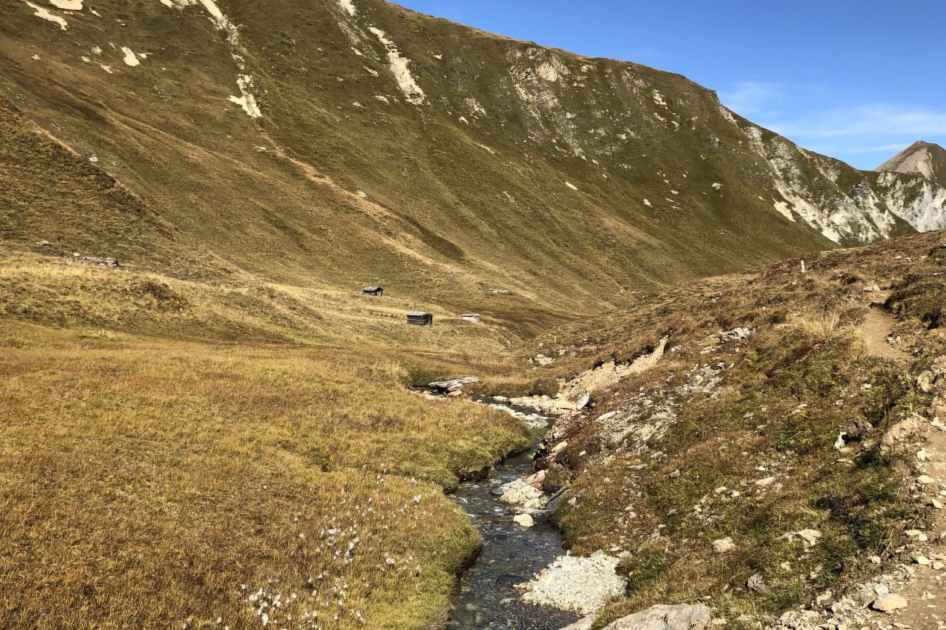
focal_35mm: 38
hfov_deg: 50.6
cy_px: 258
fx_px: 998
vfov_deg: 34.9
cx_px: 538
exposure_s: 1/1715
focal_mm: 4
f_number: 1.8
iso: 20
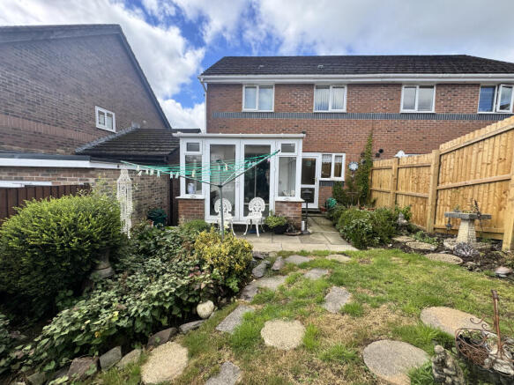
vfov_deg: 85.7
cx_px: 257
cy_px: 192
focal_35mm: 14
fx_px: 208
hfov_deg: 102.1
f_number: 2.2
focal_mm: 2.22
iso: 40
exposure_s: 1/561
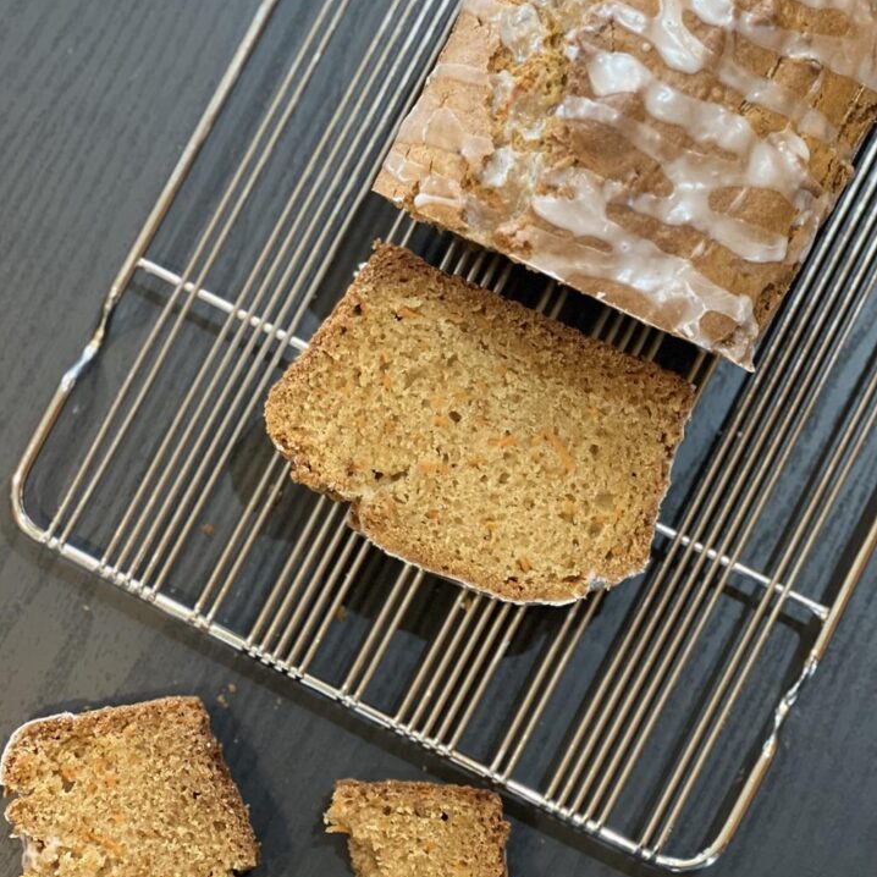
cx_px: 438
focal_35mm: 91
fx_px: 2608
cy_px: 446
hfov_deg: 19.1
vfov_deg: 19.1
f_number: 2.8
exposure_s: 1/30
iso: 320
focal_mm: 9
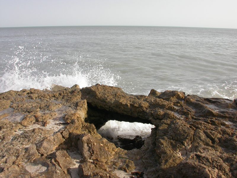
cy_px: 89
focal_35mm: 45
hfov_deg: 42.1
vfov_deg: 32.2
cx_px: 118
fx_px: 308
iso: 100
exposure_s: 1/116
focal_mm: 9.3
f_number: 5
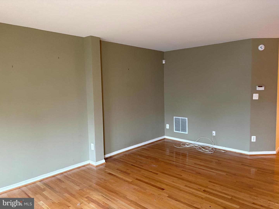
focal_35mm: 26
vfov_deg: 53.1
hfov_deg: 67.3
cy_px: 104
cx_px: 140
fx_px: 210
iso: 500
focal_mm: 5.96
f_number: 1.6
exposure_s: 1/40
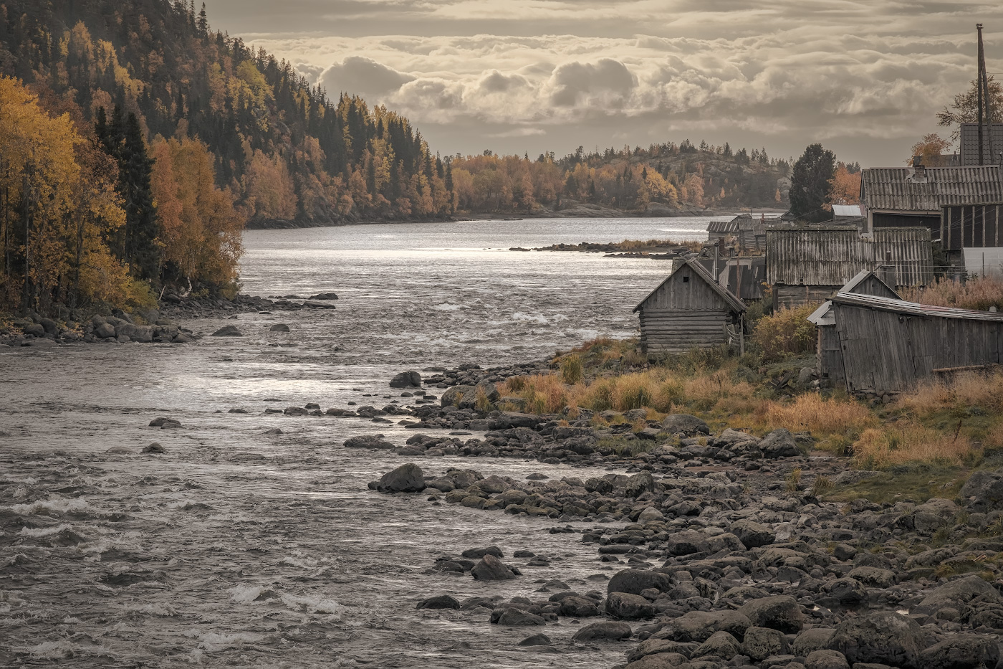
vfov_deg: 6.8
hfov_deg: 10.2
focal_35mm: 202
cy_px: 334
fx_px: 5627
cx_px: 502
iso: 800
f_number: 11
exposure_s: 1/180
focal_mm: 134.4
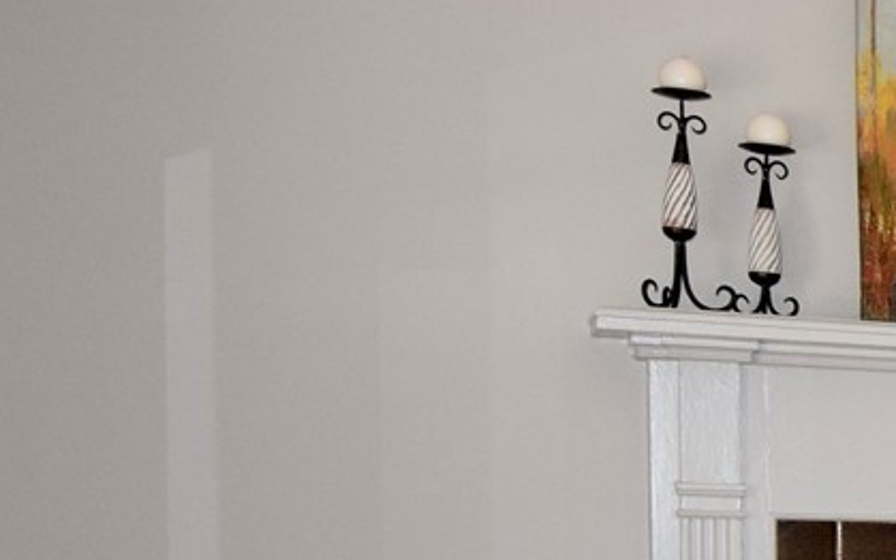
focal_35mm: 96
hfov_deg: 15.8
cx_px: 1897
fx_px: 2356
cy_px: 713
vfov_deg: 13.1
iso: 800
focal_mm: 13
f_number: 5.6
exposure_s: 1/125
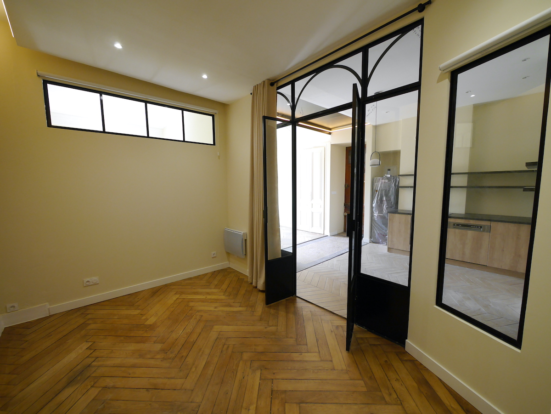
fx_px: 223
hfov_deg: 102.0
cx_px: 276
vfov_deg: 85.7
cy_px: 207
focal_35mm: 14
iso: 640
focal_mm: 7
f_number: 4
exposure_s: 1/60
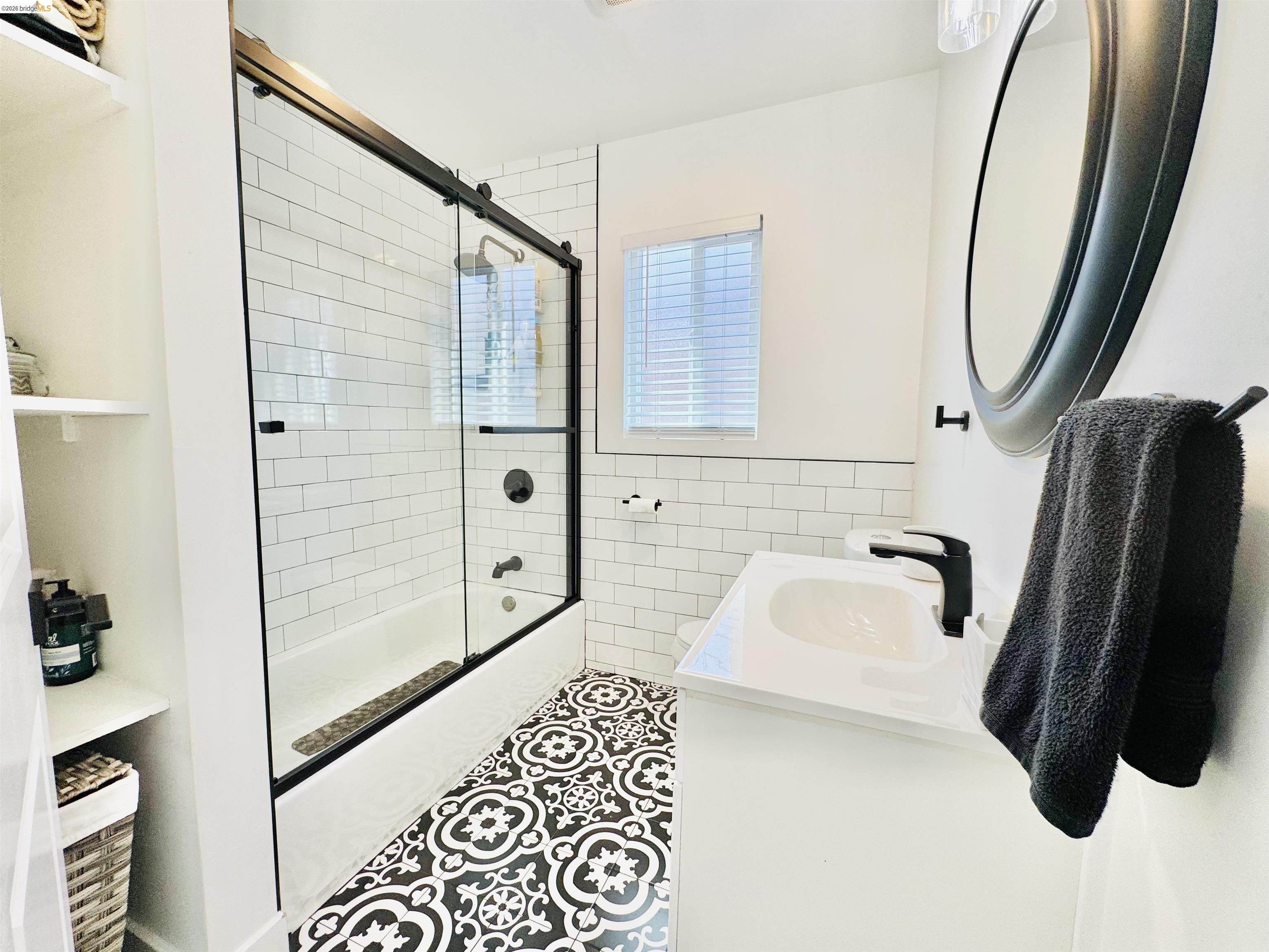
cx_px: 634
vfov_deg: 85.7
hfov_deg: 102.1
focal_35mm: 14
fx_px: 513
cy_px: 476
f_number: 2.2
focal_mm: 2.22
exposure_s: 1/120
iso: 64
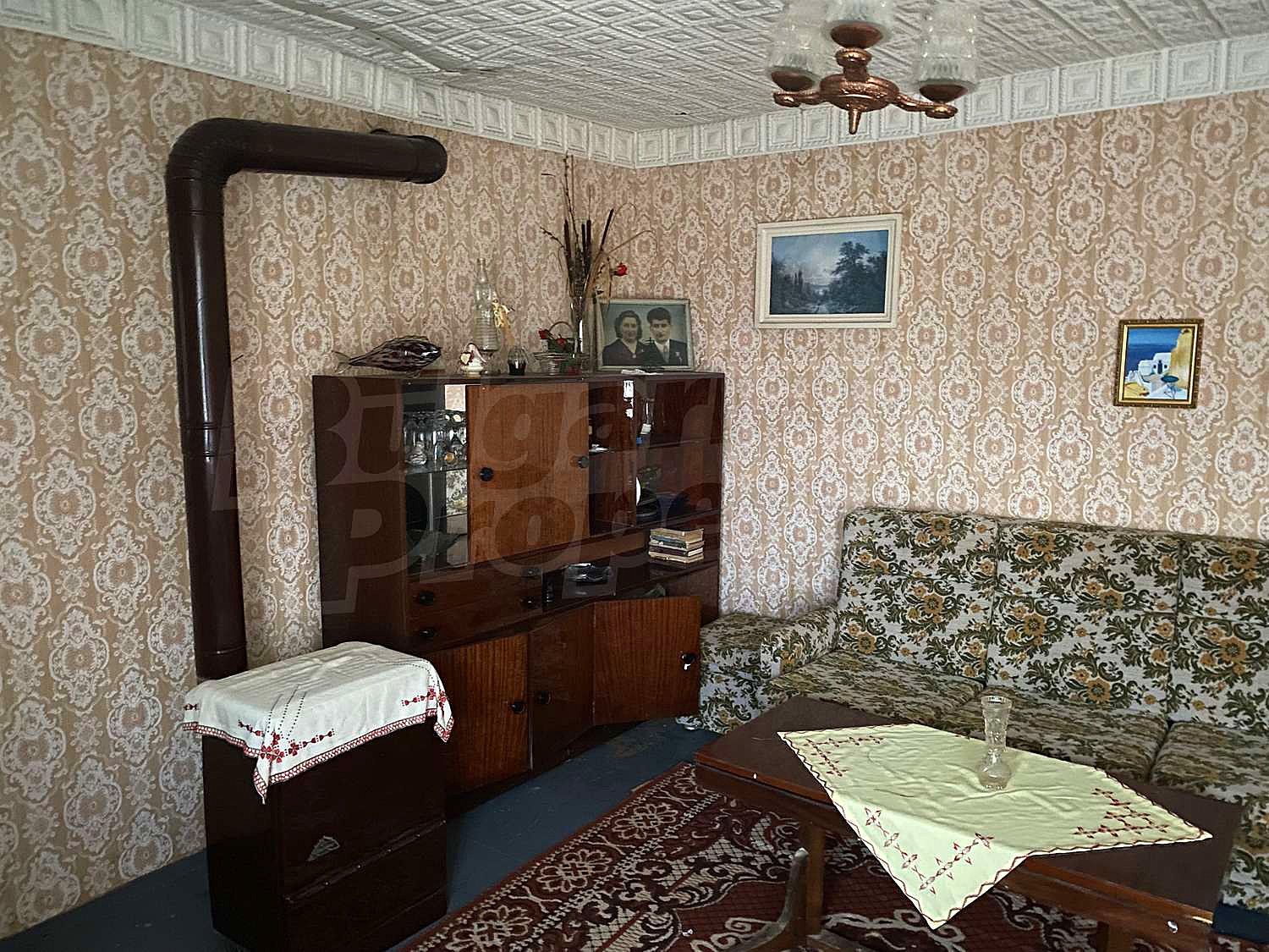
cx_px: 634
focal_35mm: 26
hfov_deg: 67.3
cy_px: 476
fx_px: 953
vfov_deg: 53.1
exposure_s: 1/8
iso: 640
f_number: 1.8
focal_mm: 4.25
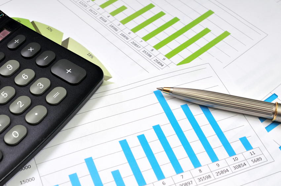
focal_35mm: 60
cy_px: 93
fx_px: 468
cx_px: 140
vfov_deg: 22.5
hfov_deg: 33.4
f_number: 13
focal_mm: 40
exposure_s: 1/250
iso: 200
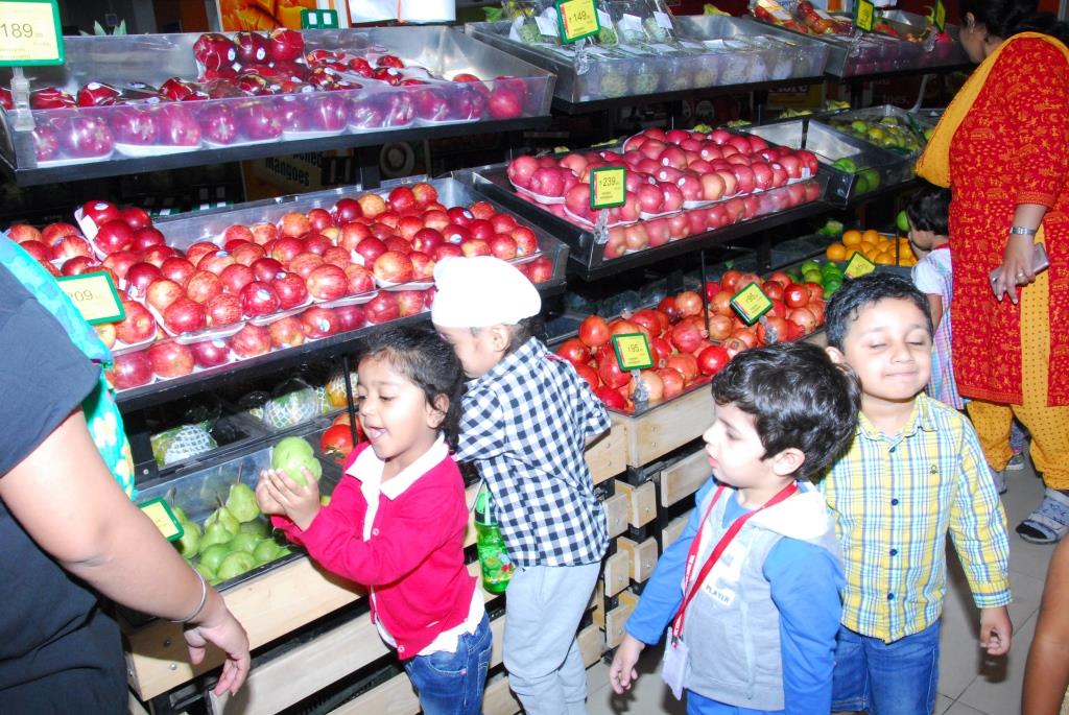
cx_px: 534
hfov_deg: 59.4
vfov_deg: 41.8
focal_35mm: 32
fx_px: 936
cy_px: 358
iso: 1000
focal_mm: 21
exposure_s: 1/125
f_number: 14
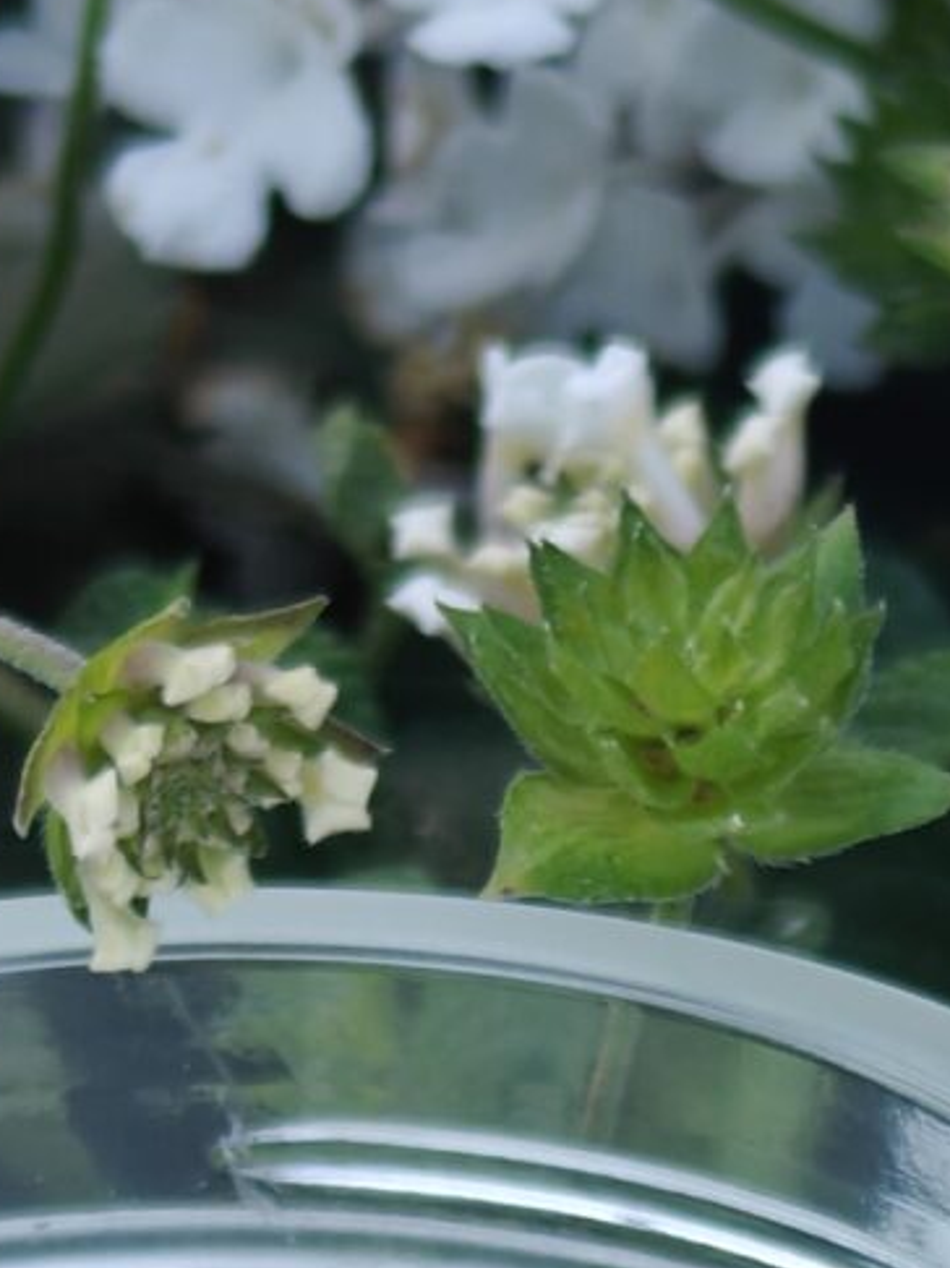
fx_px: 13514
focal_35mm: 369
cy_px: 2379
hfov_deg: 4.0
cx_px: 880
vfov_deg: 5.3
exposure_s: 1/218
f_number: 4.5
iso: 50
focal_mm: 13.3
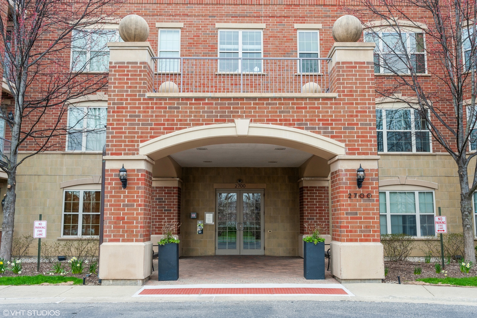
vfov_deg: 41.1
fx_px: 424
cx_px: 238
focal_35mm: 32
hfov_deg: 58.7
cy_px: 159
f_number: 8
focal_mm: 32
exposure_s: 1/80
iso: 200
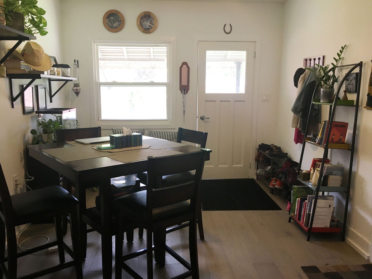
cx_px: 186
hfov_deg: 61.7
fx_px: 312
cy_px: 140
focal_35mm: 29
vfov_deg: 48.2
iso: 40
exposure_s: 1/30
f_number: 2.2
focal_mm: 4.15
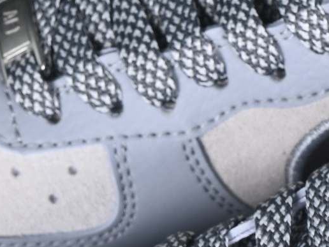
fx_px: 3697
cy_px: 234
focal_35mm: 389
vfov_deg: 3.8
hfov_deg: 5.1
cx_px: 310
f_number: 7.1
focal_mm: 50
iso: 160
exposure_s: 1/80
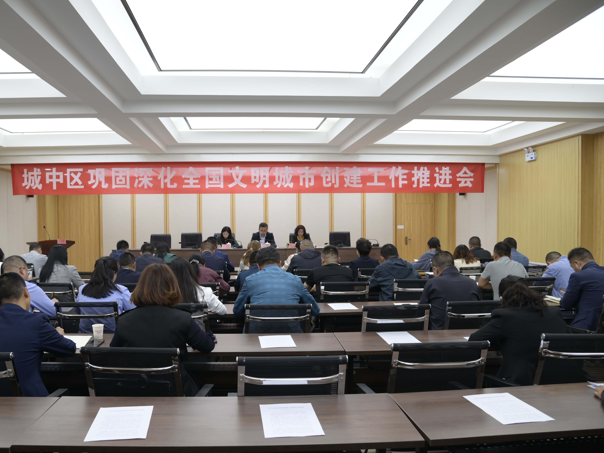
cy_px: 233
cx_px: 264
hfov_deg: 65.1
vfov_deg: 51.3
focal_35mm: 27
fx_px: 471
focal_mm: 24
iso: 640
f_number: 5
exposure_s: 1/100
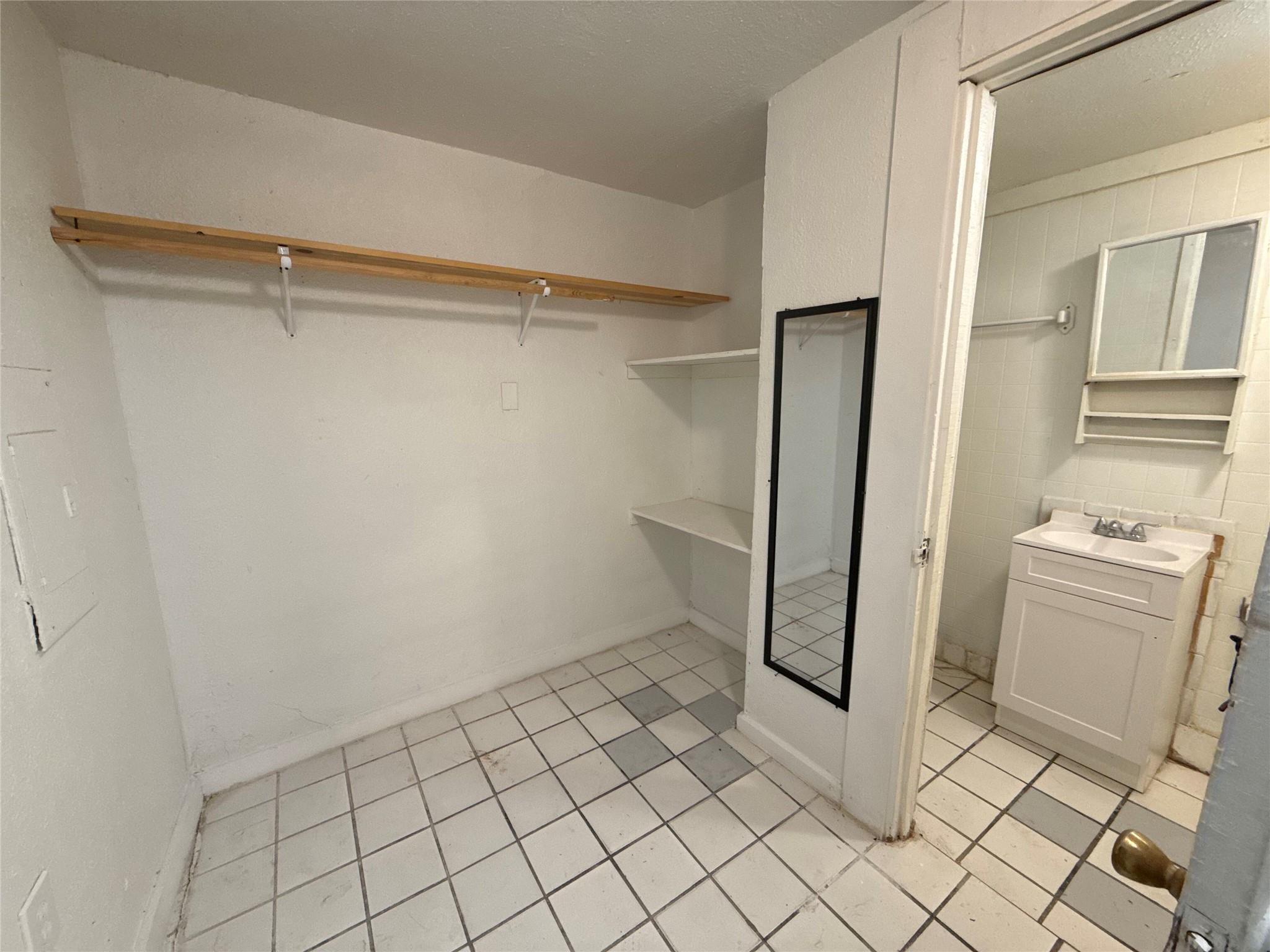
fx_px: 514
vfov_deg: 85.7
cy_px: 476
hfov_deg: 102.1
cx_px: 635
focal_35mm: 14
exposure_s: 1/60
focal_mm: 2.22
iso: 320
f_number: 2.2
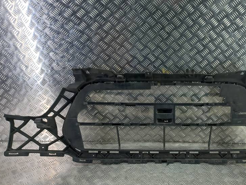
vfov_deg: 40.7
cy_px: 102
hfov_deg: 51.7
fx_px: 249
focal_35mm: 35
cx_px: 162
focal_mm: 4.6
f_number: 1.8
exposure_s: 1/50
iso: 64
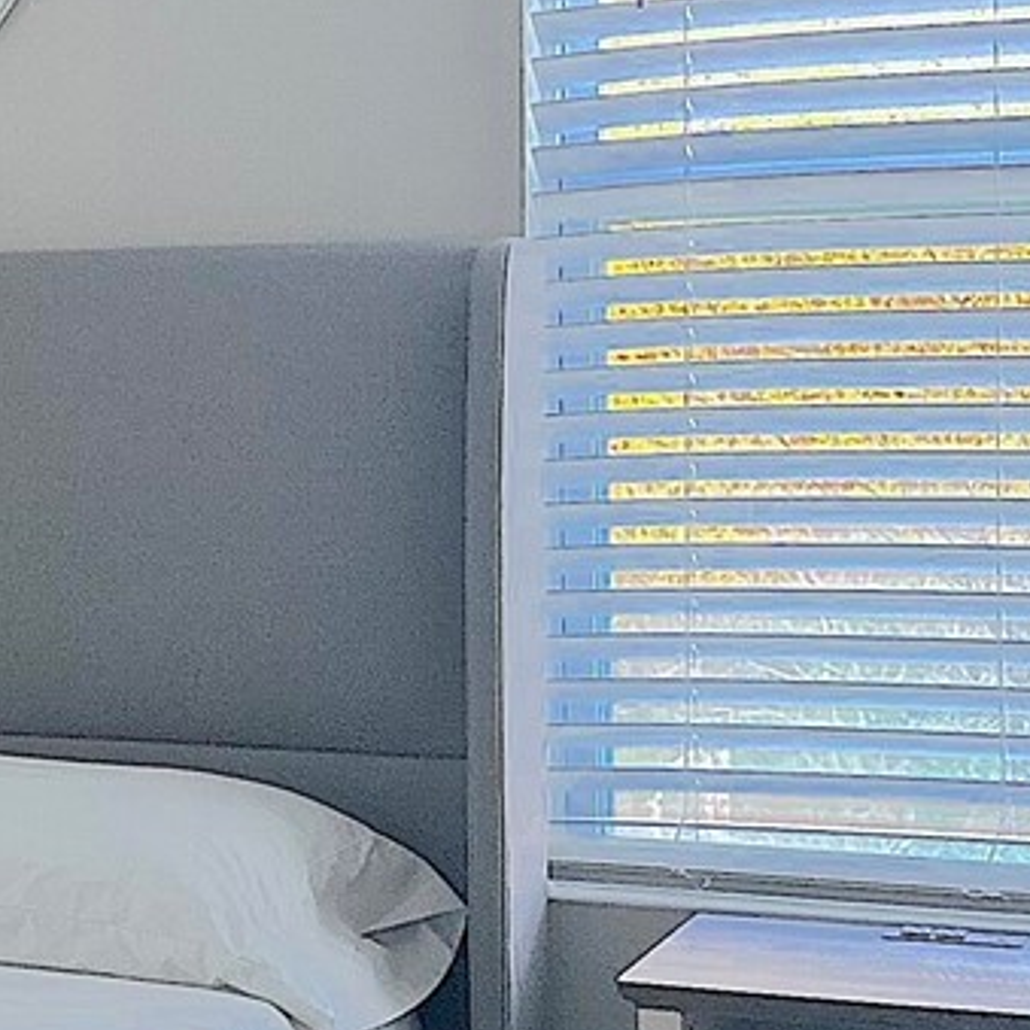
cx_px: -541
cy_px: 419
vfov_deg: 17.4
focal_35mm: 100
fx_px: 3366
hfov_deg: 15.9
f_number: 1.78
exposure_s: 1/60
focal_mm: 6.86
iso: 250
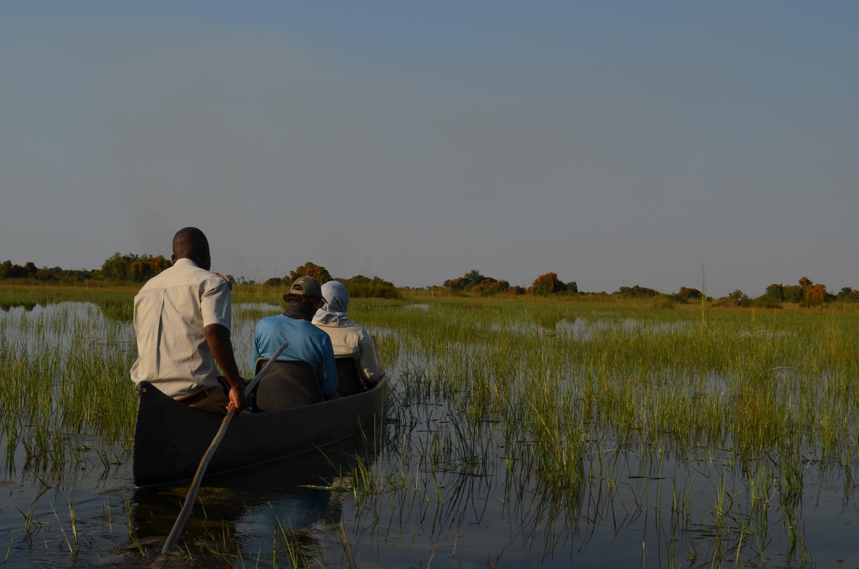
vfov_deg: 25.6
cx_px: 430
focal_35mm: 52
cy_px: 284
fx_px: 1250
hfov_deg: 37.9
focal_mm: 35
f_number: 9
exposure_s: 1/320
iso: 100
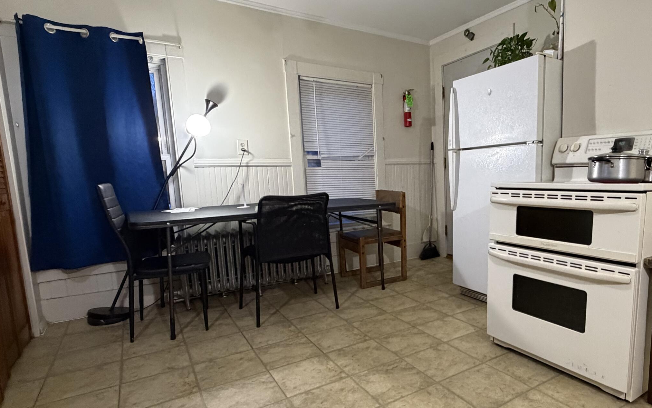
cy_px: 229
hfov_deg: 78.0
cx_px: 413
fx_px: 391
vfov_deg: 54.9
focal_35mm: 22
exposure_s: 1/60
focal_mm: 2.22
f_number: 2.2
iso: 800
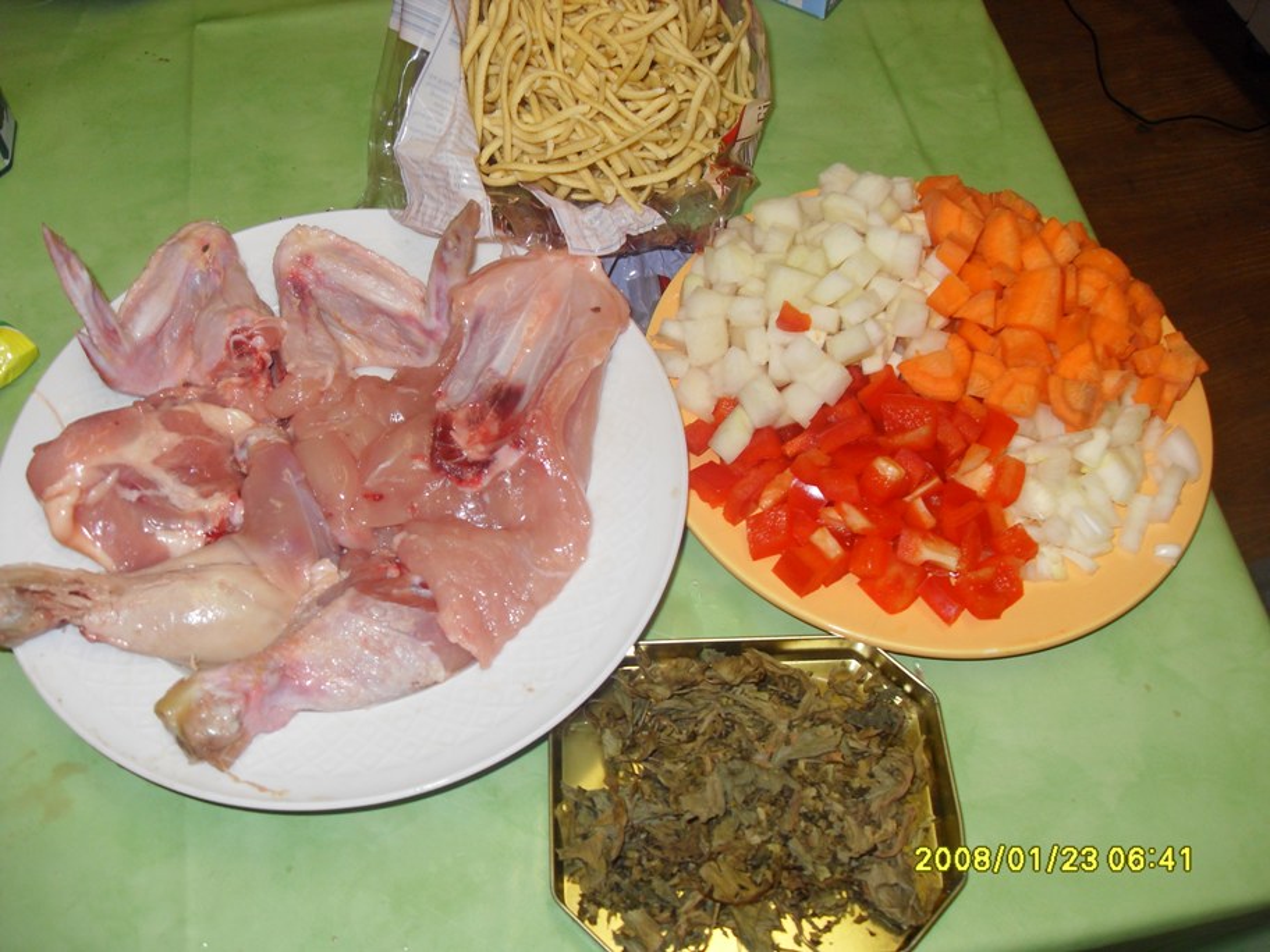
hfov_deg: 54.0
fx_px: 1247
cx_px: 635
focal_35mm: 34
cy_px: 476
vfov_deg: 41.8
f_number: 2.8
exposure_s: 1/45
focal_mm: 6.3
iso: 100
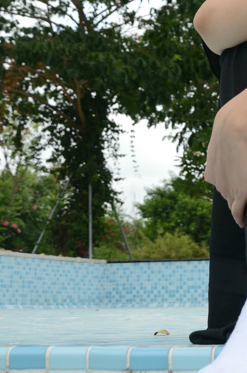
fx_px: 754
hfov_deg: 17.4
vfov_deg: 27.4
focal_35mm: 73
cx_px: 329
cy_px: 96
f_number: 4.5
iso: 200
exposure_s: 1/160
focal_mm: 18
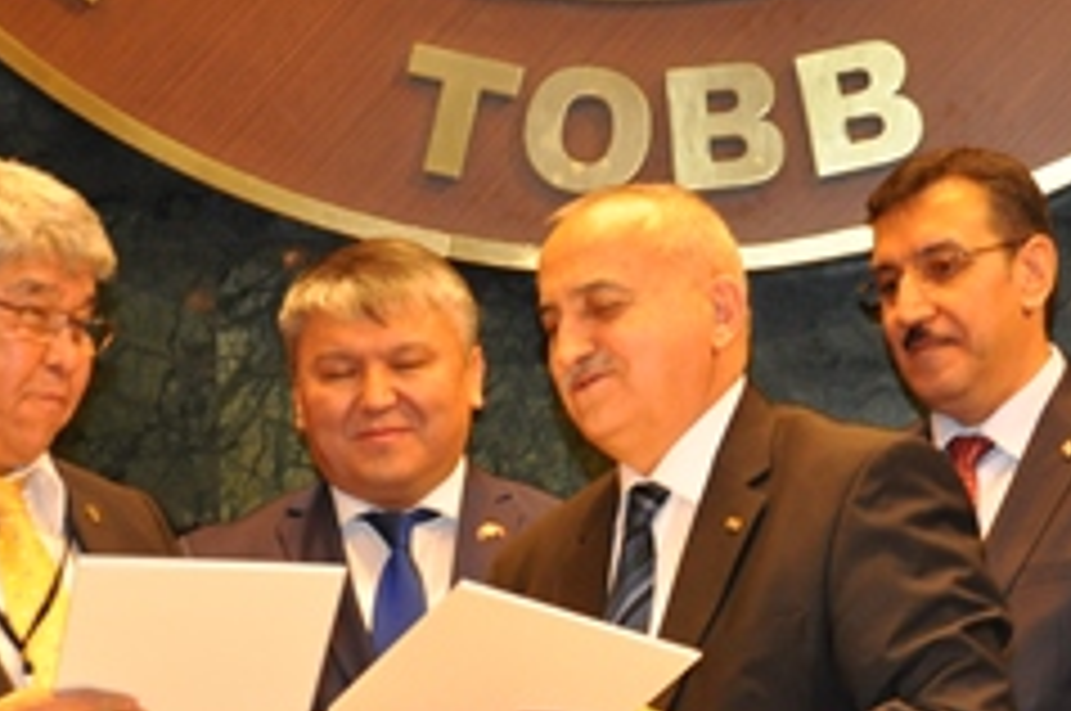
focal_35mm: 210
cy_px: 655
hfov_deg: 9.8
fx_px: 6239
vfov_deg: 6.5
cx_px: 626
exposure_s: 1/60
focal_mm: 60
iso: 800
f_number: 5.6
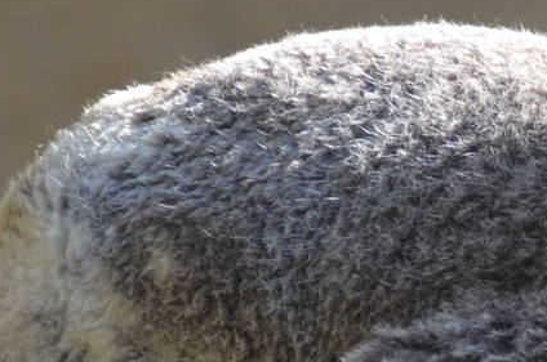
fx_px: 16741
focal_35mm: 1104
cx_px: 752
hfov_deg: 1.9
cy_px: 499
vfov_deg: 1.2
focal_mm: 195
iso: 800
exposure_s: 1/640
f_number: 4.8
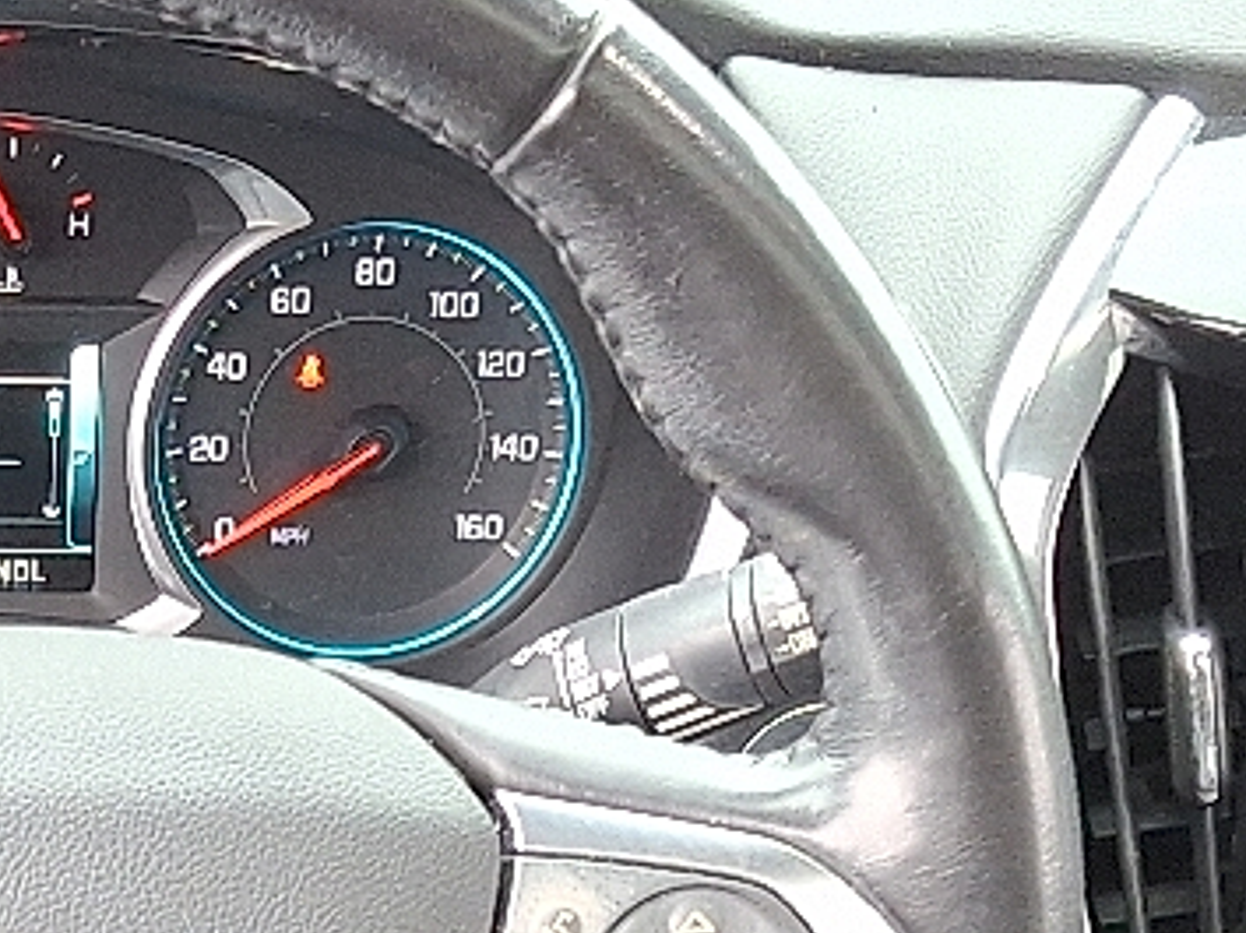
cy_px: 1482
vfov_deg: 12.3
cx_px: -42
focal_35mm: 113
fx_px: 4065
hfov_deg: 17.0
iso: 147
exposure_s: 1/60.2
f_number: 1.8
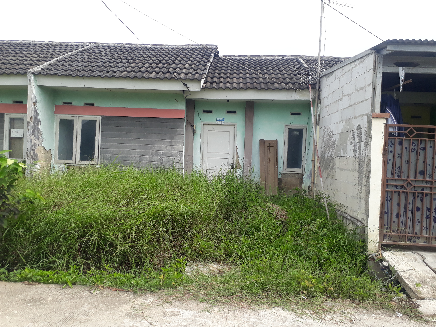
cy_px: 164
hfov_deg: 65.3
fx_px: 340
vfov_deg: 51.4
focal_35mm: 27
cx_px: 218
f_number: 1.9
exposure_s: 1/703
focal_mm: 3.6
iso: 40
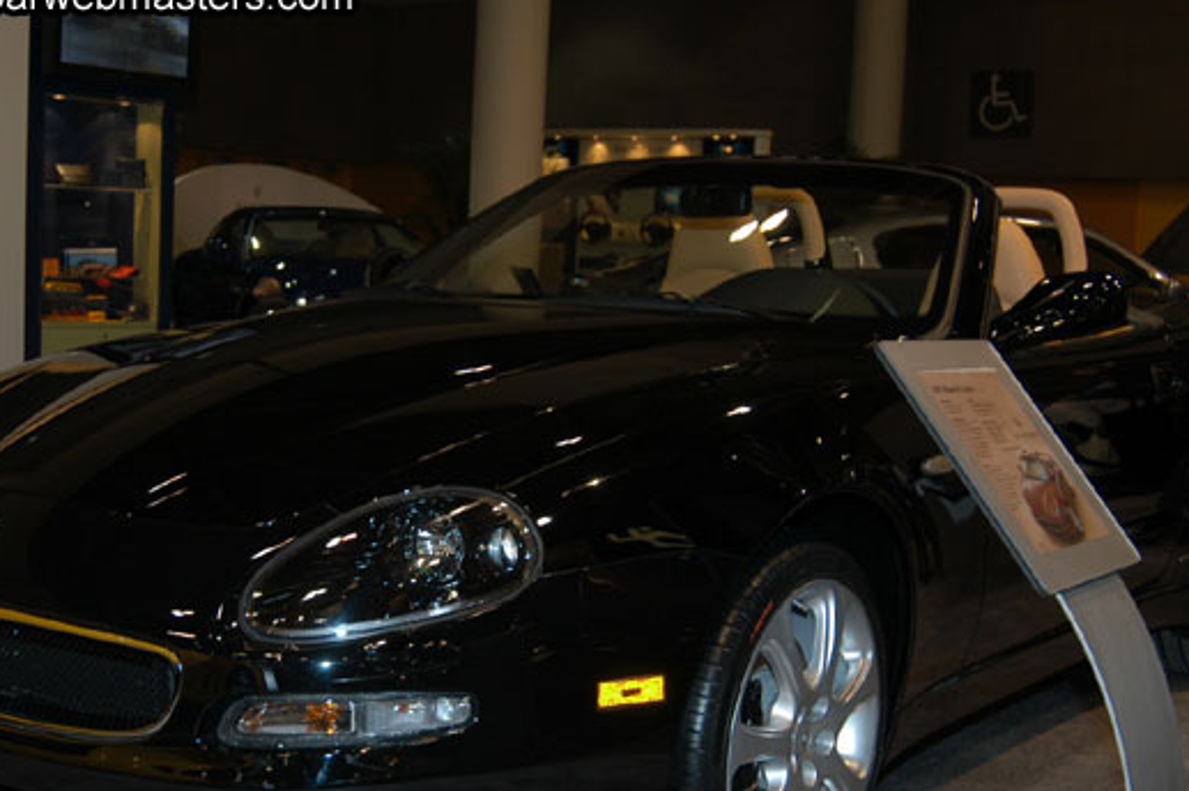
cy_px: 455
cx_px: 544
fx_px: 1815
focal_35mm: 55
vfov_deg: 24.6
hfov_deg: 36.2
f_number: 5
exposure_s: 1/60
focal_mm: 28
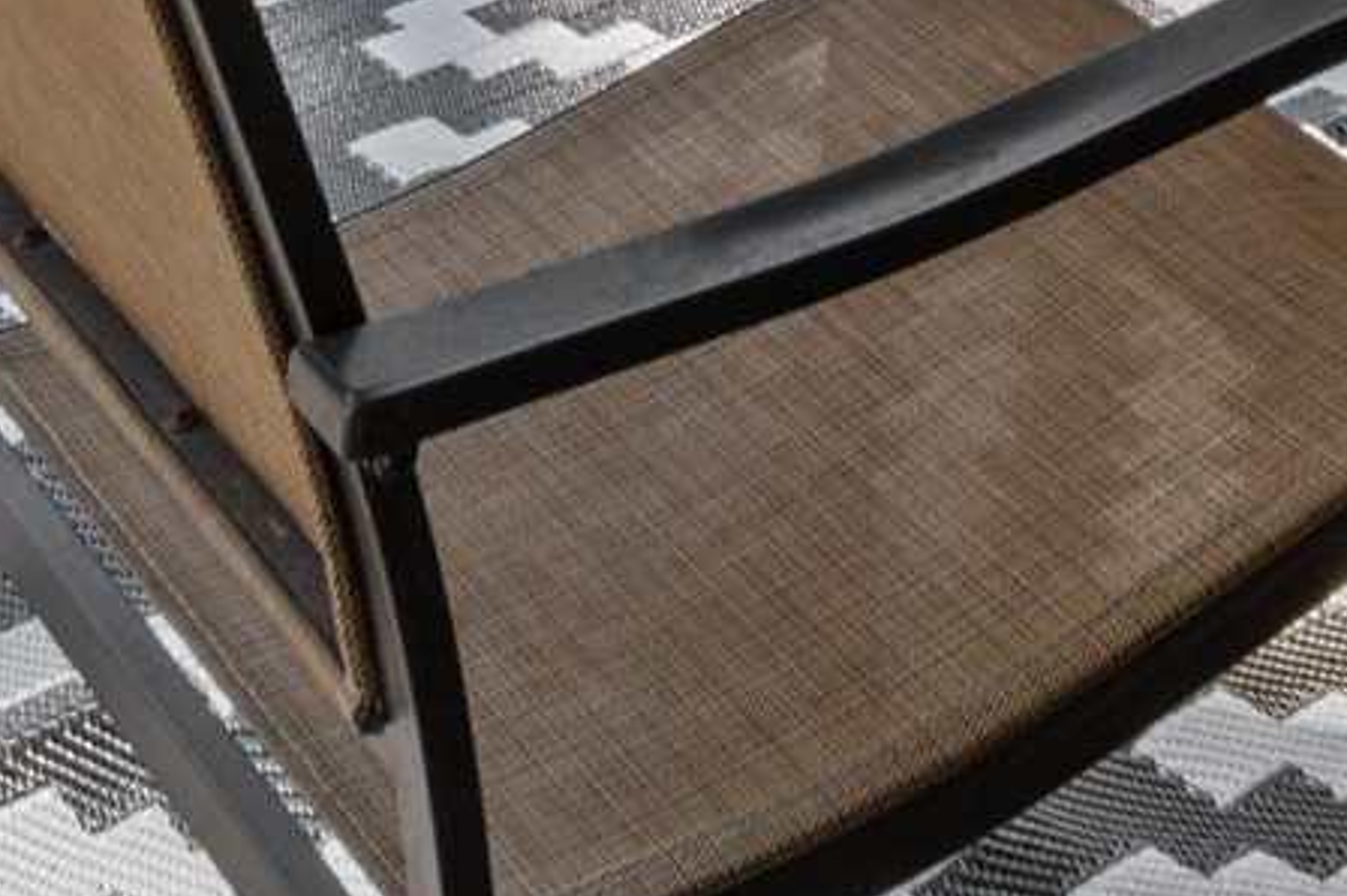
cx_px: 1106
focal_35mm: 96
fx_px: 3589
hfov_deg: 21.0
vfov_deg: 10.2
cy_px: -1818
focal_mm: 14
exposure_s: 1/60
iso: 125
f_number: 10
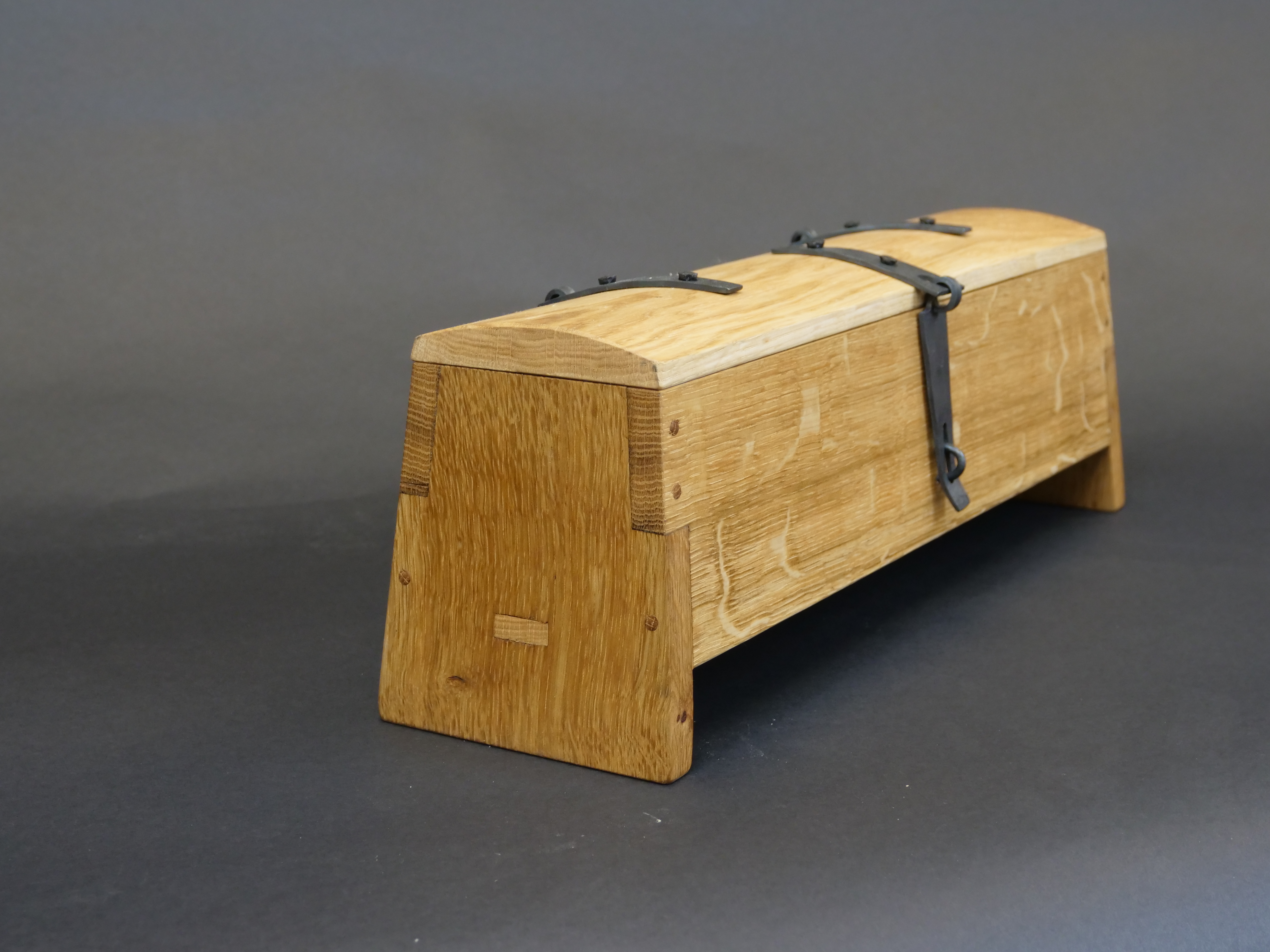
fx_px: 2128
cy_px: 476
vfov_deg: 25.2
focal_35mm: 58
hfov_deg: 33.2
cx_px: 635
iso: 1250
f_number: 5.3
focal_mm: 29
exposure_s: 1/60
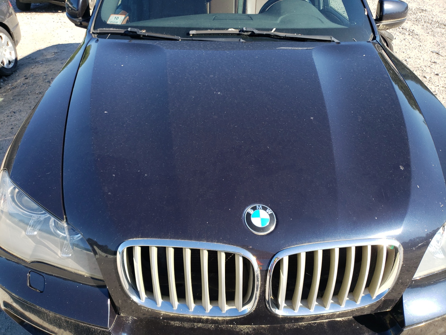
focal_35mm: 26
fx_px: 335
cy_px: 168
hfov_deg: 67.3
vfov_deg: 53.1
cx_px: 223
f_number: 1.5
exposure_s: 1/769
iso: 50
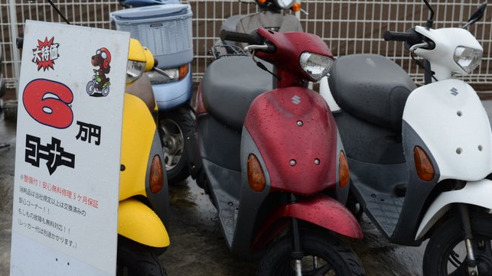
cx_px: 246
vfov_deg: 22.6
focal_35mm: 53
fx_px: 691
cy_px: 122
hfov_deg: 39.2
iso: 100
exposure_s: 1/200
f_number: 7.1
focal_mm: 50
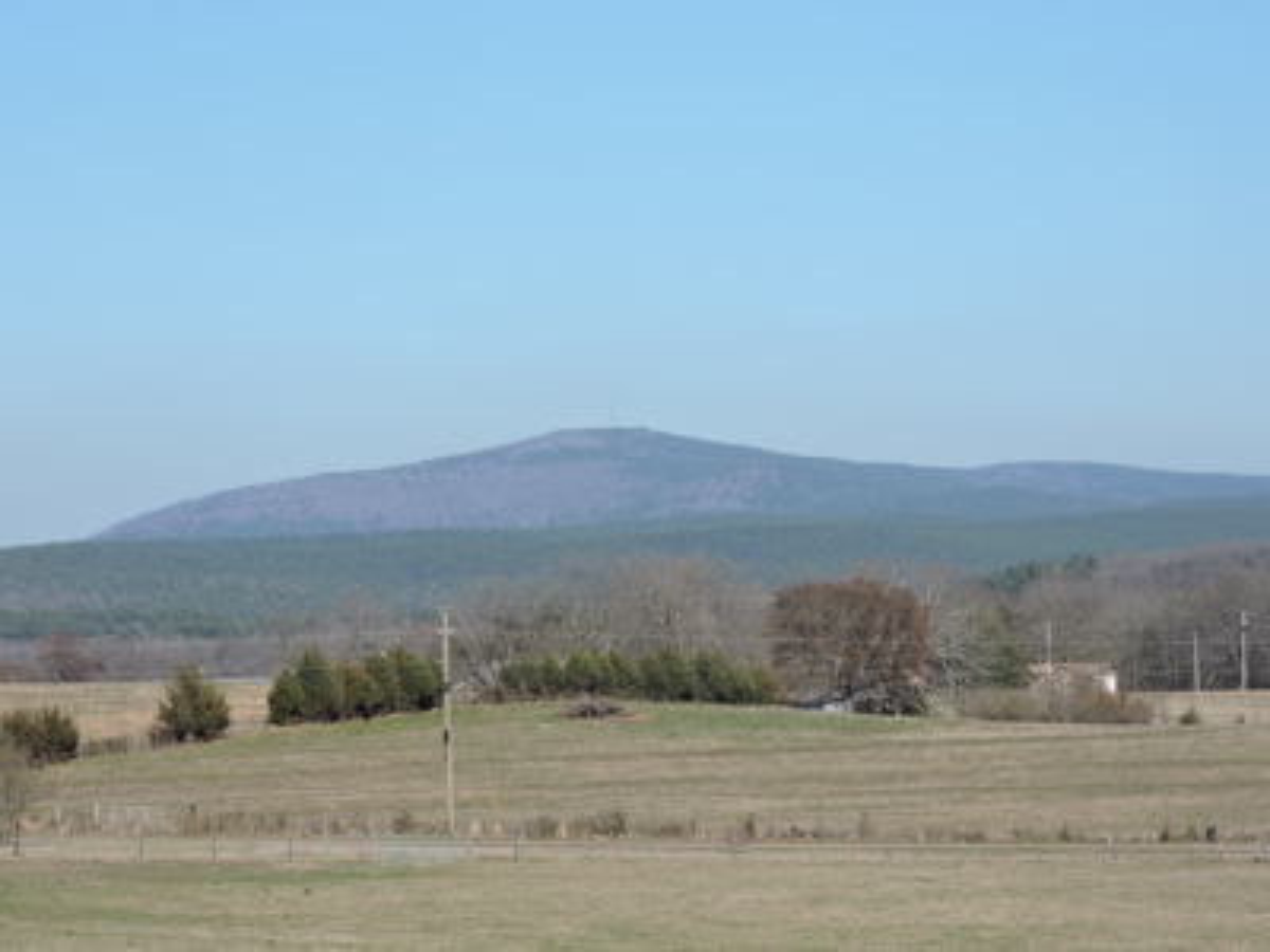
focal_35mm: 170
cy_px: 476
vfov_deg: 8.7
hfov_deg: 11.6
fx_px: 6237
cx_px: 635
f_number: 4.5
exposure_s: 1/800
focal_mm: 30.3
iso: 100
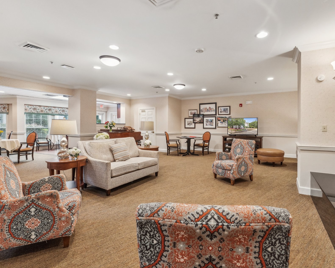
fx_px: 169
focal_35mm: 17
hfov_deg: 89.1
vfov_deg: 76.9
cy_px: 131
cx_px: 190
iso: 3200
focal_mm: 14
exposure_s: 1/60
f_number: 7.1
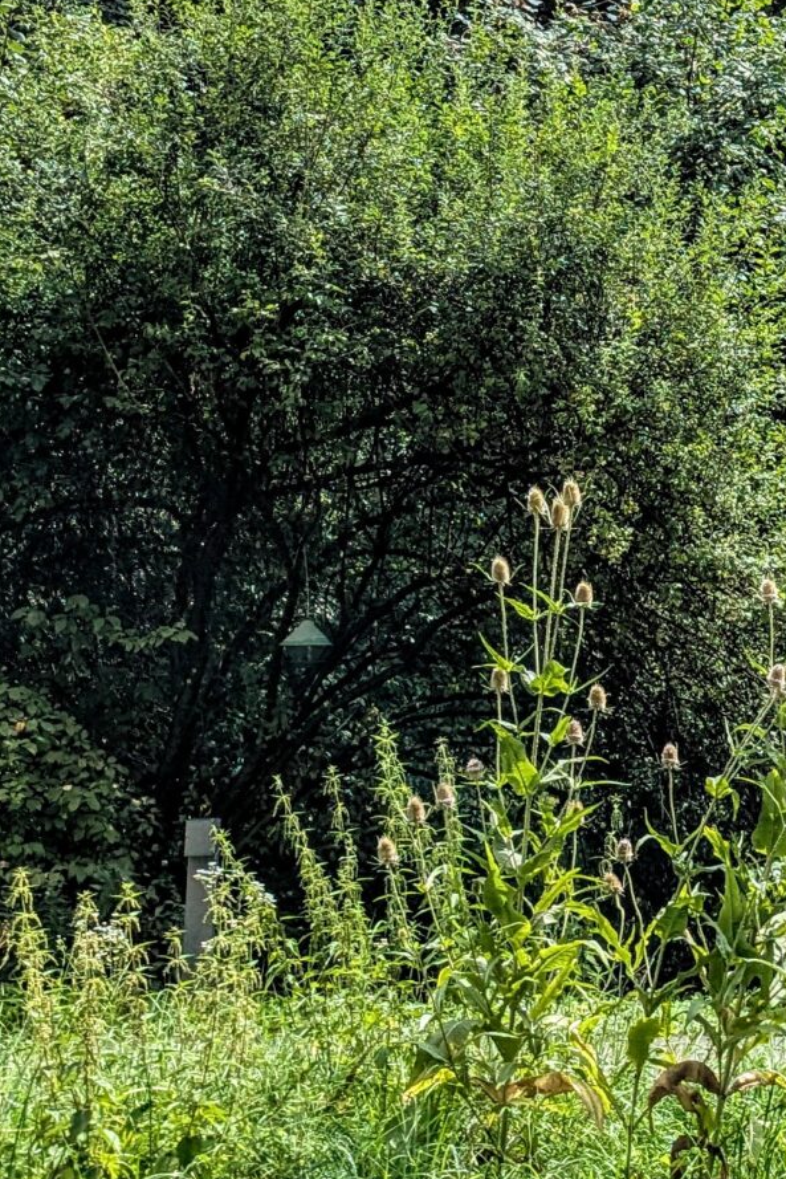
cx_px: 777
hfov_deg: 18.5
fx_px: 2357
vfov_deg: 26.3
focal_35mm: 72
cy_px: -54
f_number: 1.85
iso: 48
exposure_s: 1/5952
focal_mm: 6.81
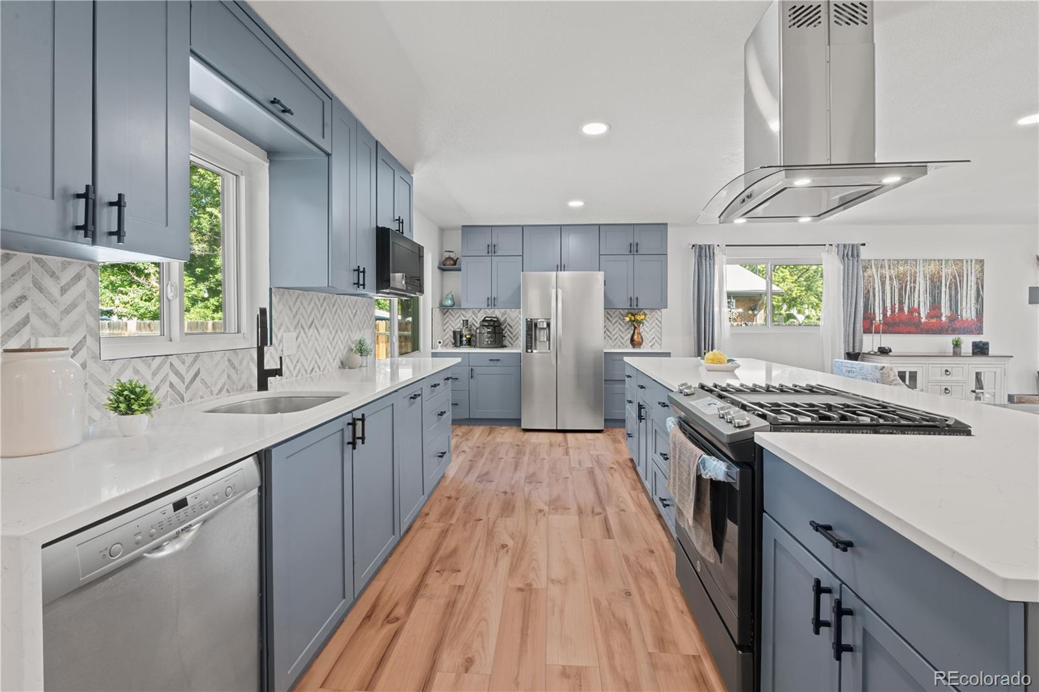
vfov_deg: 73.7
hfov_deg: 96.7
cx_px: 520
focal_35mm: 16
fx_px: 462
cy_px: 346
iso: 250
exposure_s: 3.2
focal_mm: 16
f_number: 16
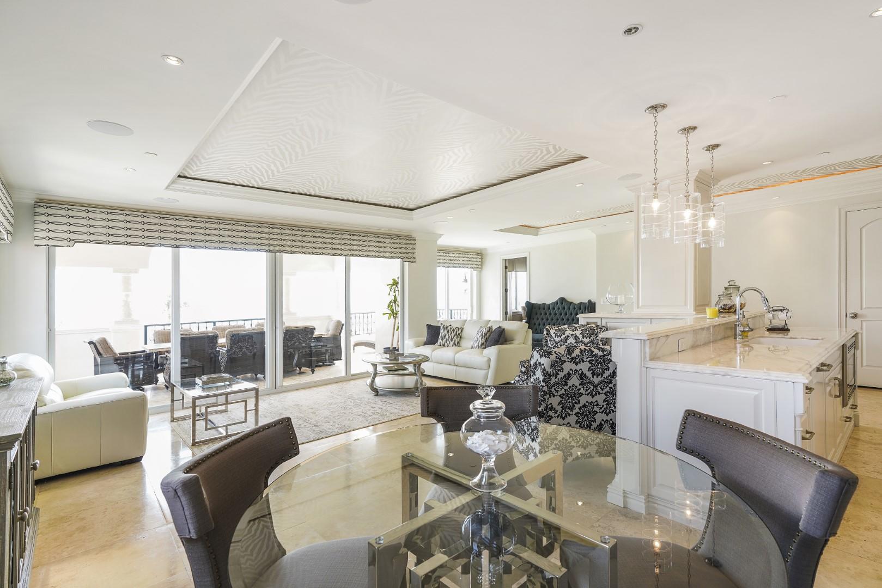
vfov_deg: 73.8
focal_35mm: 16
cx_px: 441
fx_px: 392
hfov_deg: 96.7
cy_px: 294
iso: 320
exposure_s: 1/25
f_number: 6.3
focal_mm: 16
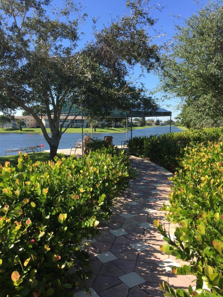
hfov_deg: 48.2
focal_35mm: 29
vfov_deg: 61.7
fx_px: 249
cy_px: 148
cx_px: 112
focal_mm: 4.15
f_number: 2.2
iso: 32
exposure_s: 1/964
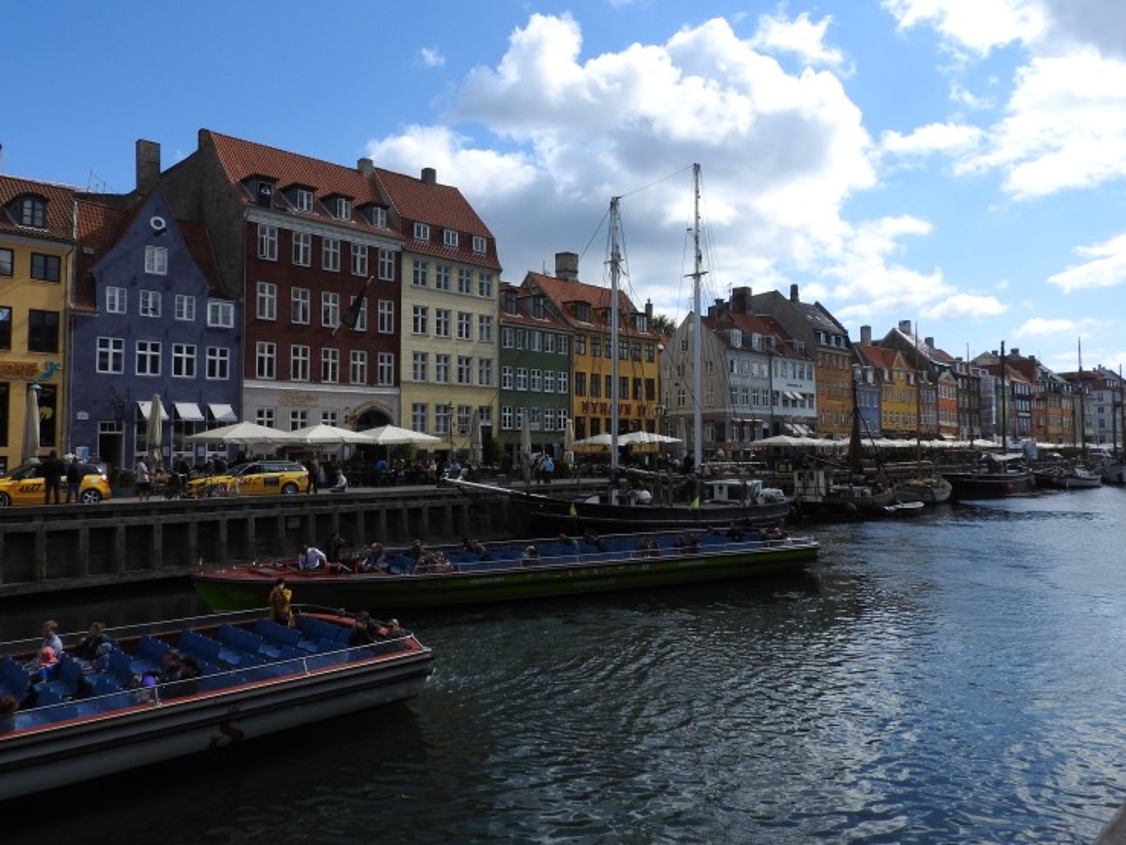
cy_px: 397
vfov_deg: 53.1
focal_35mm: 26
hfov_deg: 67.3
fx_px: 846
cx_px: 558
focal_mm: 4.3
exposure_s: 1/1600
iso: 100
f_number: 3.8
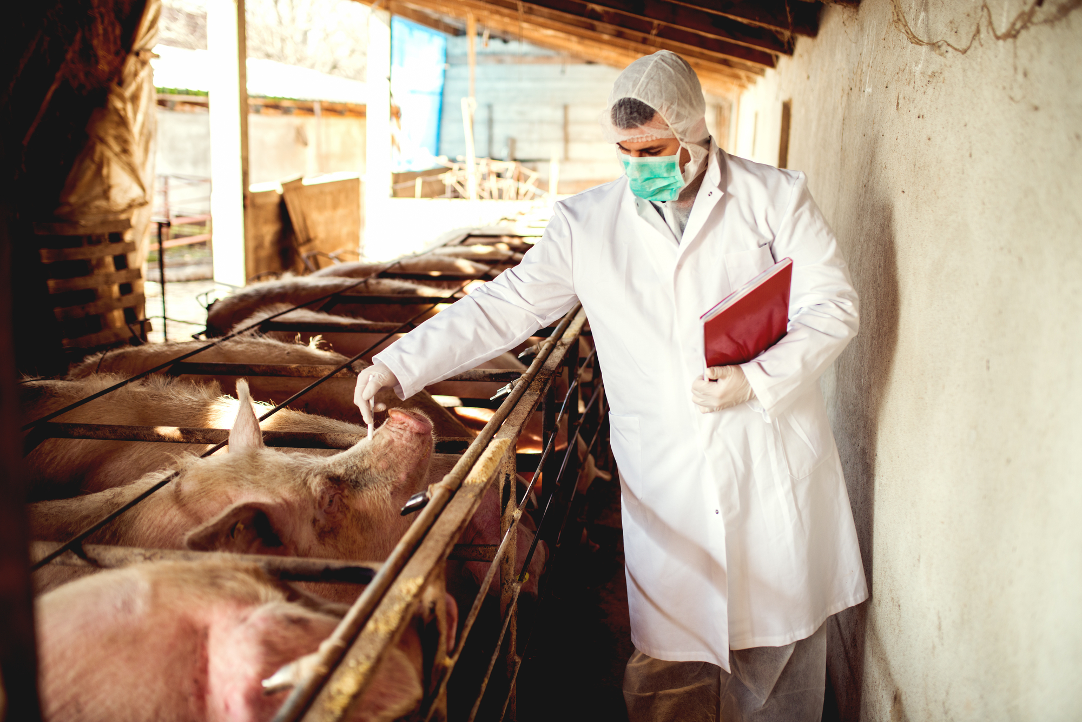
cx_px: 541
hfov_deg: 54.4
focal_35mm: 35
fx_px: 1052
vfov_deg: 37.9
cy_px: 361
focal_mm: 35
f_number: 2
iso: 200
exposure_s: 1/320
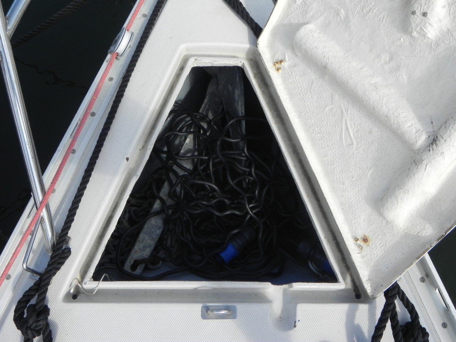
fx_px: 435
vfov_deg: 42.9
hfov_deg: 55.4
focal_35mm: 33
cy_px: 171
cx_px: 228
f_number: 6.3
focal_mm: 5.9
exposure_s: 1/286
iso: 160
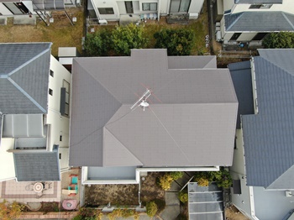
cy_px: 110
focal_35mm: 29
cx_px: 147
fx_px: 246
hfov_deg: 61.7
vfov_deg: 48.2
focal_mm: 5
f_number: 3
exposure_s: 1/320
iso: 100
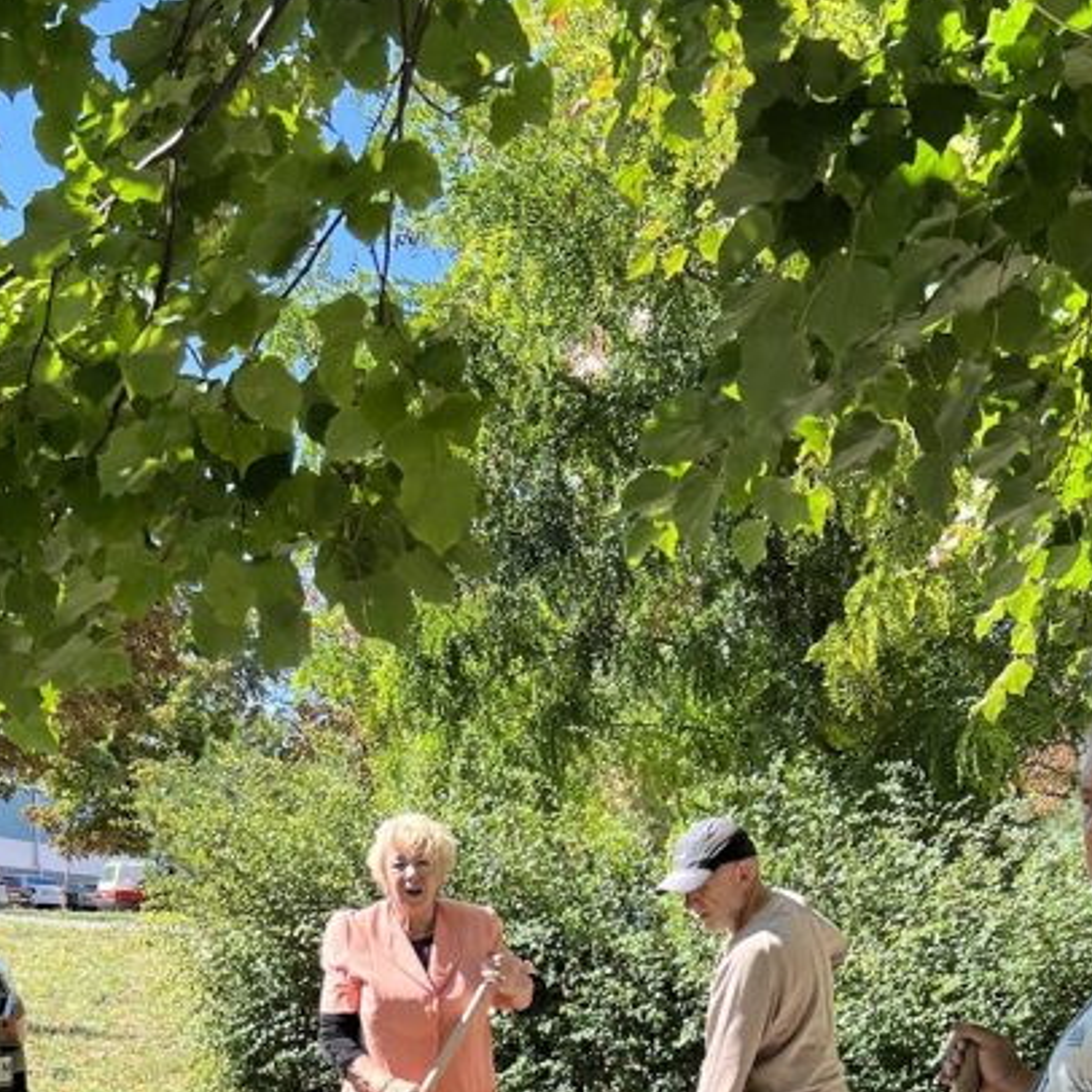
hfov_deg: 29.5
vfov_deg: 26.6
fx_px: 2070
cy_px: 1272
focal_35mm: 58
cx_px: 576
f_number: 1.5
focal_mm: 5.7
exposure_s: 1/1159
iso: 50
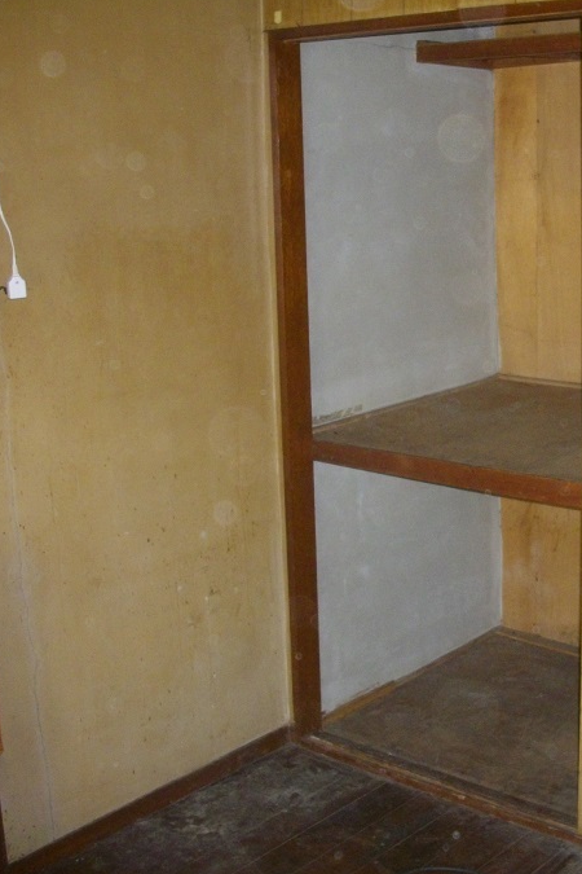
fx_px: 1261
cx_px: 437
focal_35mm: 52
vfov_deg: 38.2
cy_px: 436
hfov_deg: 25.7
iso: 294
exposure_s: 1/50
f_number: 2.8
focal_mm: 6.2
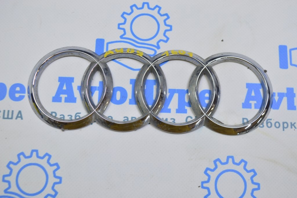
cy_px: 99
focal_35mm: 51
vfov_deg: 26.4
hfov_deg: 38.9
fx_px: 420
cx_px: 148
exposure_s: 1/30
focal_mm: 34
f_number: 5.6
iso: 400
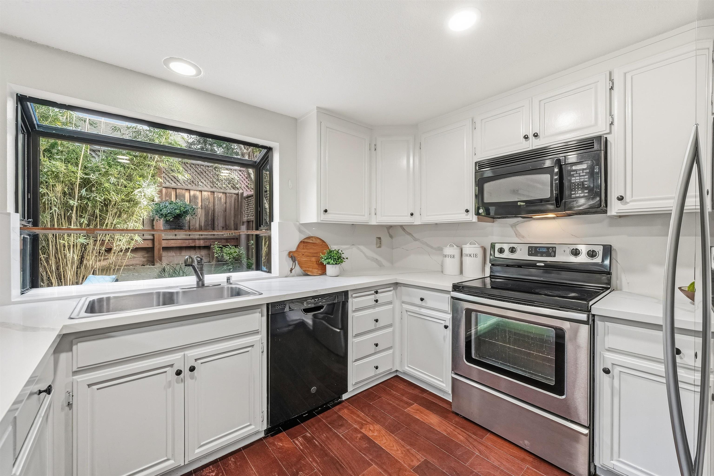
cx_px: 357
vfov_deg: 81.3
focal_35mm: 14
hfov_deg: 104.2
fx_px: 278
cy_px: 238
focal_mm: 14
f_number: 8
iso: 400
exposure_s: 1/200
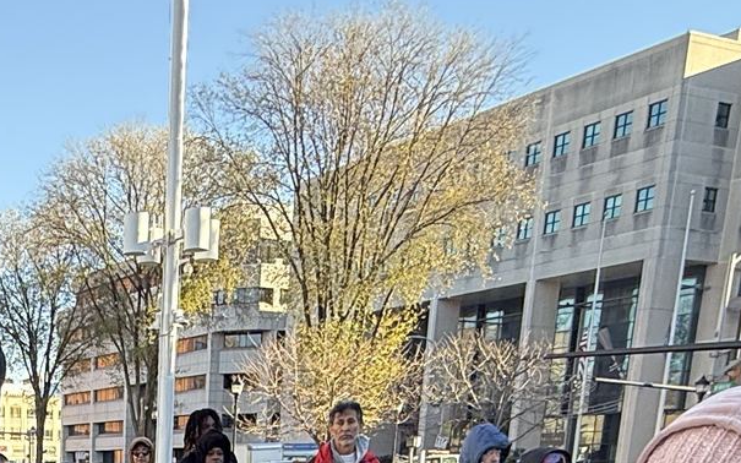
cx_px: 40
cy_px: 769
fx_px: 1090
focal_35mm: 54
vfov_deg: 19.5
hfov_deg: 34.8
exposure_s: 1/183
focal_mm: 2.22
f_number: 2.2
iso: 64
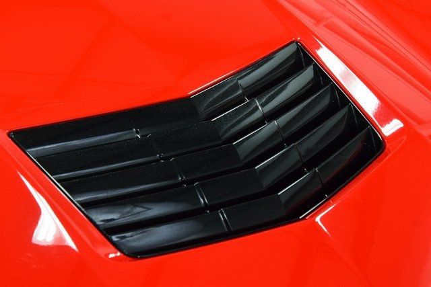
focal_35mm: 66
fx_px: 790
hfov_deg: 30.5
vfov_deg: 20.6
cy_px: 144
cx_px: 216
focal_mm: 44
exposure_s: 1/60
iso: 1600
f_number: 6.3
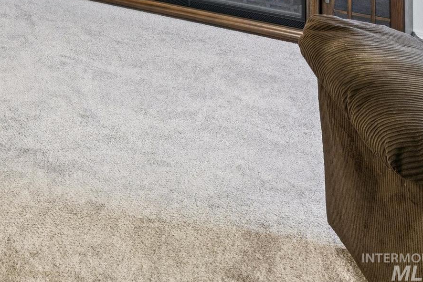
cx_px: -261
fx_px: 640
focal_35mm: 54
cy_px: -181
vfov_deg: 20.1
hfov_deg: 24.7
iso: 400
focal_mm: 15.7
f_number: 13
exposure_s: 1/4
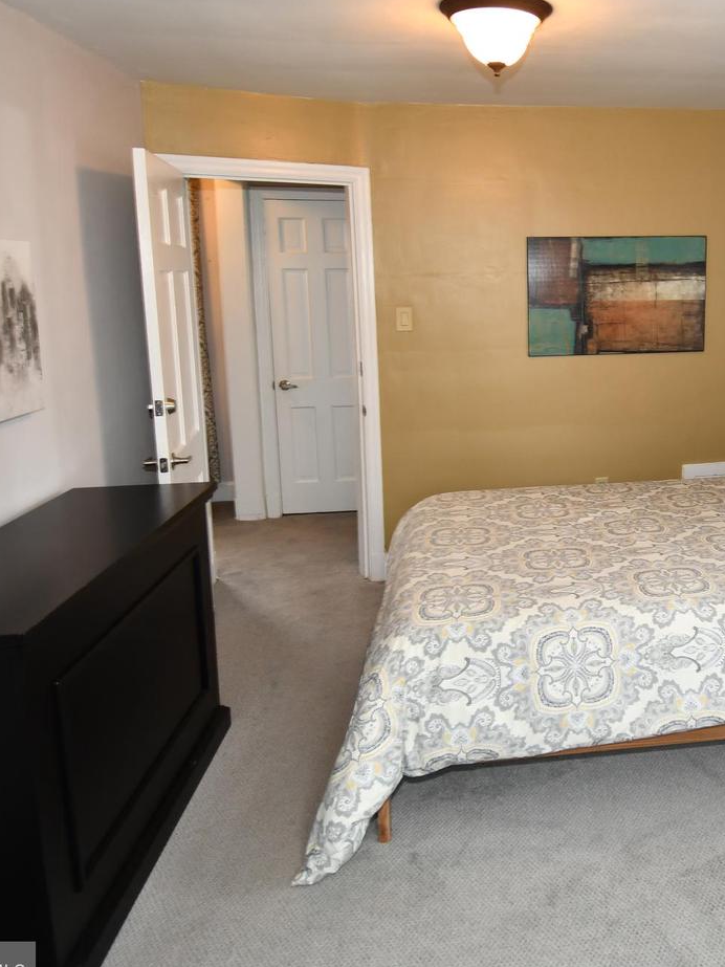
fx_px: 754
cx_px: 627
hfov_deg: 47.2
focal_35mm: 27
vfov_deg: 65.3
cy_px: 492
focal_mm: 12
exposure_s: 1/60
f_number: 4
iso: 450
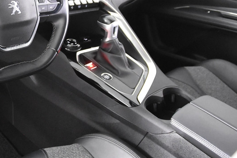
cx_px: 34
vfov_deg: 23.2
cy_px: 42
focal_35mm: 58
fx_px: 382
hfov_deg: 33.1
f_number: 2.8
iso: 8000
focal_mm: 20
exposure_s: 1/30
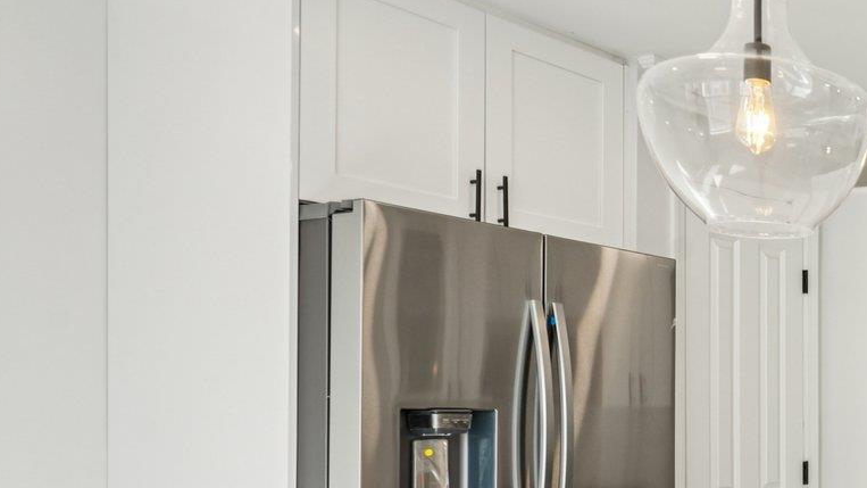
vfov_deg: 25.9
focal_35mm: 45
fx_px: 1034
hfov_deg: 32.8
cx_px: 1147
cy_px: 409
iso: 125
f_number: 8
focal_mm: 16
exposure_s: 1/30
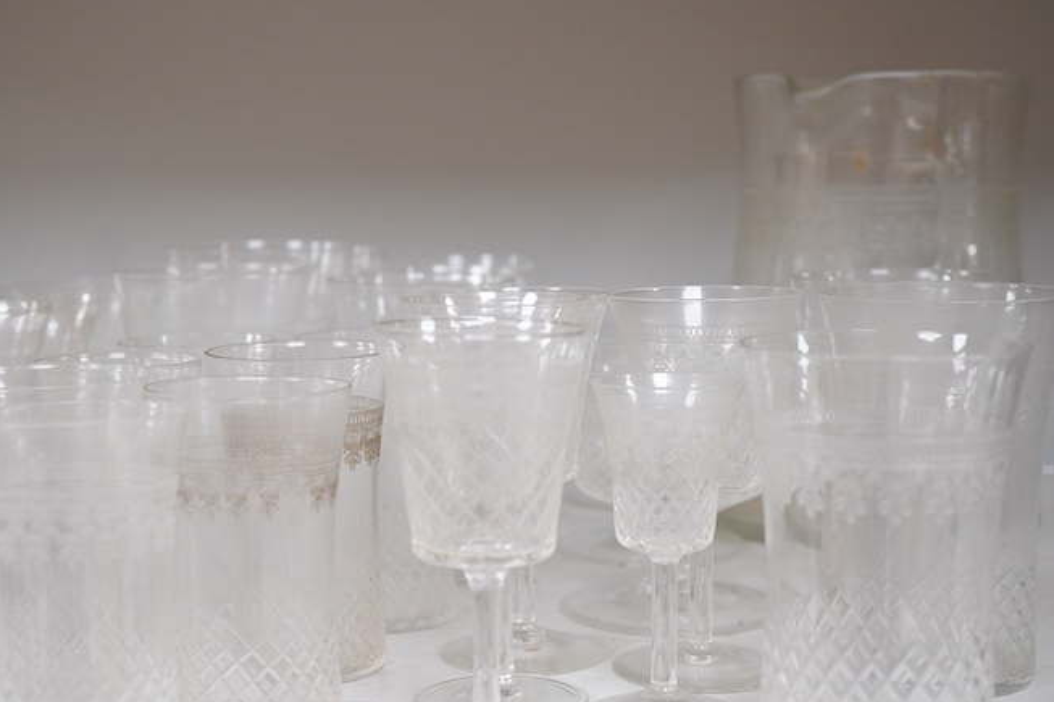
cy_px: 403
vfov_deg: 21.9
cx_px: 463
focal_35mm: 62
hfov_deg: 32.4
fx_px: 1815
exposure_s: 1/125
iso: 1250
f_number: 6.3
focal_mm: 30
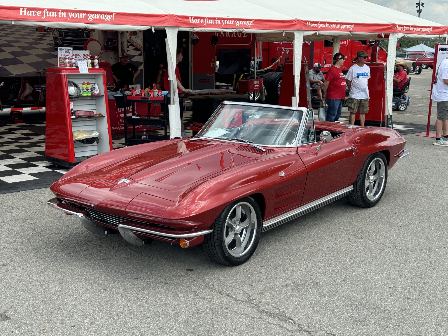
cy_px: 168
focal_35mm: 48
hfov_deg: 39.7
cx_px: 224
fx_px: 621
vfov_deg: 30.3
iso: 64
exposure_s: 1/1427
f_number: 1.78
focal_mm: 6.76
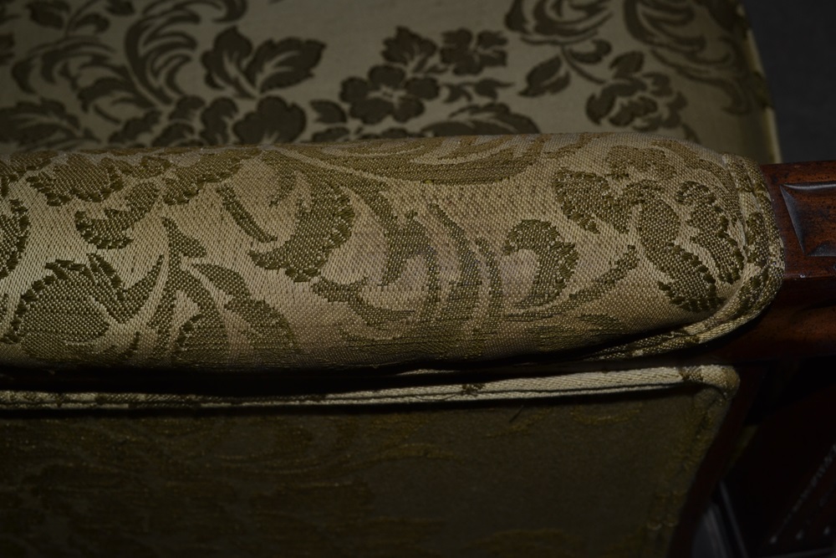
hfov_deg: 46.4
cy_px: 279
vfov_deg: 31.9
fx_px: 975
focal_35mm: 42
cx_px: 418
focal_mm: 28
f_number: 8
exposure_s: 1/60
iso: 100
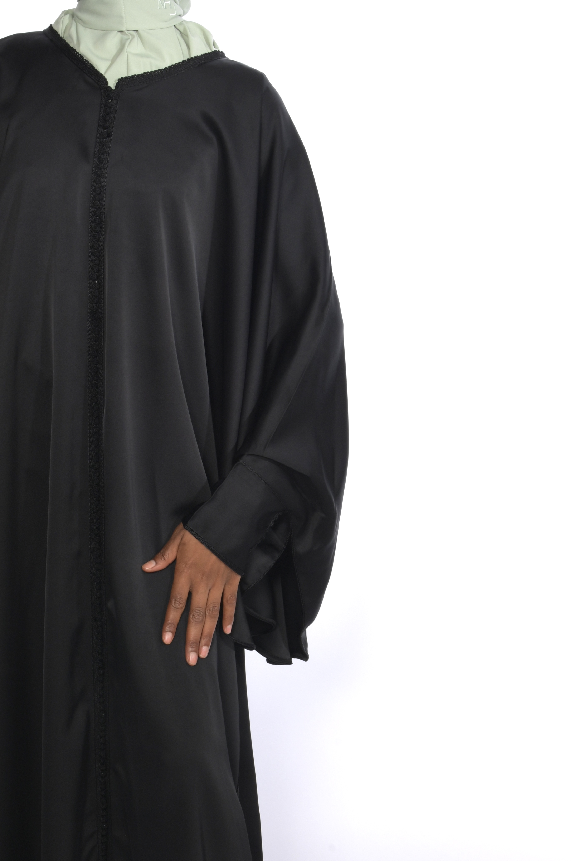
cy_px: 437
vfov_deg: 28.8
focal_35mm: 70
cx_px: 156
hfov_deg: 19.3
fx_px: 1674
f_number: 16
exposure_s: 1/200
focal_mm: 35
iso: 160
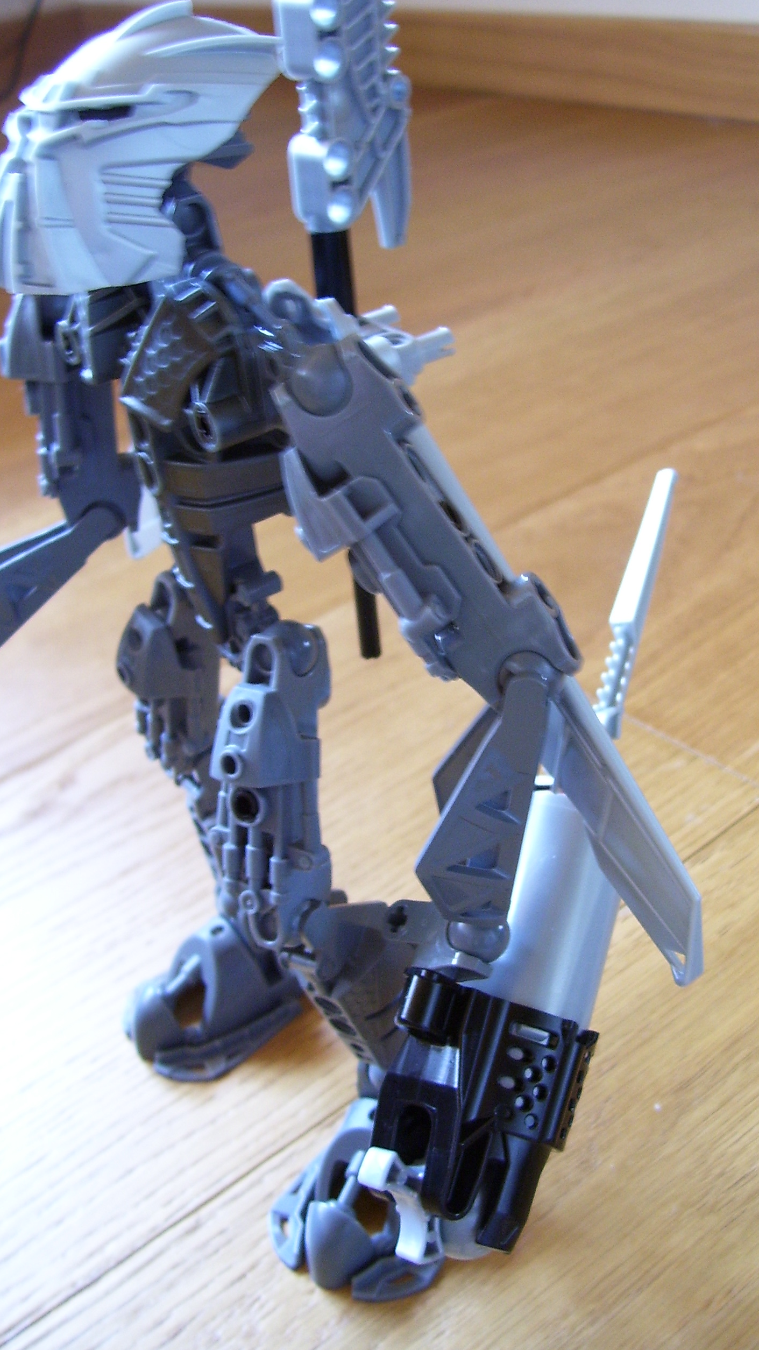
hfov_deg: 31.0
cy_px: 669
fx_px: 1360
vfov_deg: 52.8
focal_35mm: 38
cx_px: 484
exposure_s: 1/10
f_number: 2.7
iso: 160
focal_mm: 5.6
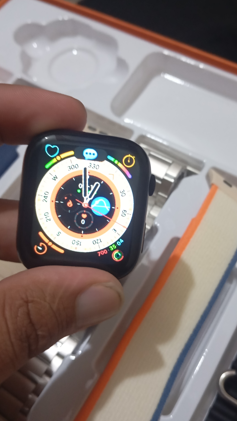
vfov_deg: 58.0
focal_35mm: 34
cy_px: 210
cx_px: 139
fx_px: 380
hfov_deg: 34.6
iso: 2654
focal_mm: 4.22
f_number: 1.8
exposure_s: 1/20
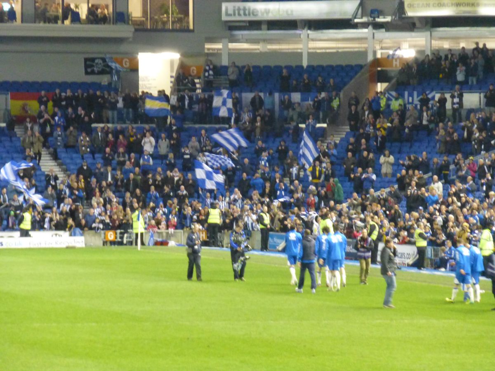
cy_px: 186
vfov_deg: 6.4
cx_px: 248
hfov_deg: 8.6
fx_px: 3303
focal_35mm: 231
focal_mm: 41.3
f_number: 5.6
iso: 1600
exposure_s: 1/25
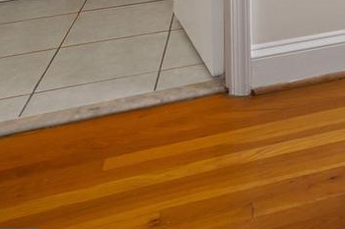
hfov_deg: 21.1
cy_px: -193
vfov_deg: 16.2
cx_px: 597
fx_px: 670
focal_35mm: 70
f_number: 5
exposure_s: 1/100
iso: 1600
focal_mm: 17
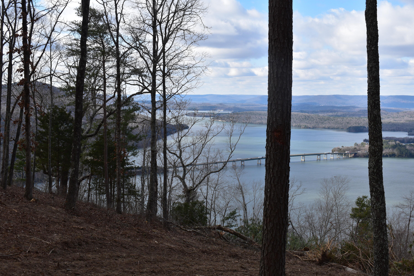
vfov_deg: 28.9
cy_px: 138
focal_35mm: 46
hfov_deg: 42.3
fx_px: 535
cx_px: 207
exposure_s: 1/400
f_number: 11
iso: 400
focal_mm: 31
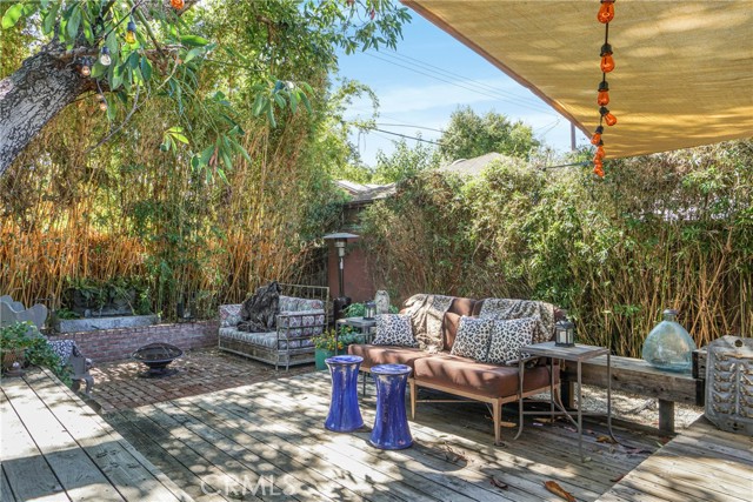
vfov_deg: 56.2
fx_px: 471
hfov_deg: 77.3
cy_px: 251
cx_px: 376
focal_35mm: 22
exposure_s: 1/40
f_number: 8
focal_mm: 15
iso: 100
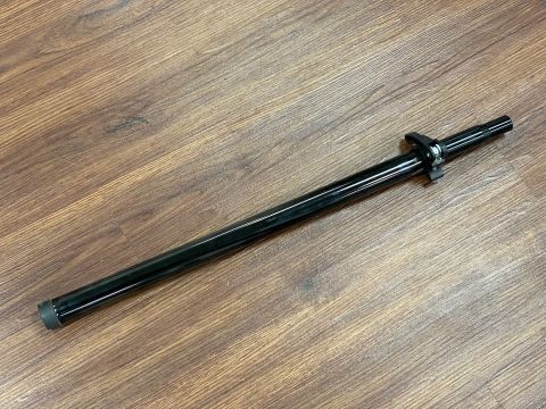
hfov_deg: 36.8
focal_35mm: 52
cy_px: 204
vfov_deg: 28.0
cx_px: 273
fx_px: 820
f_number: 2
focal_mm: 6
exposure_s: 1/50
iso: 160
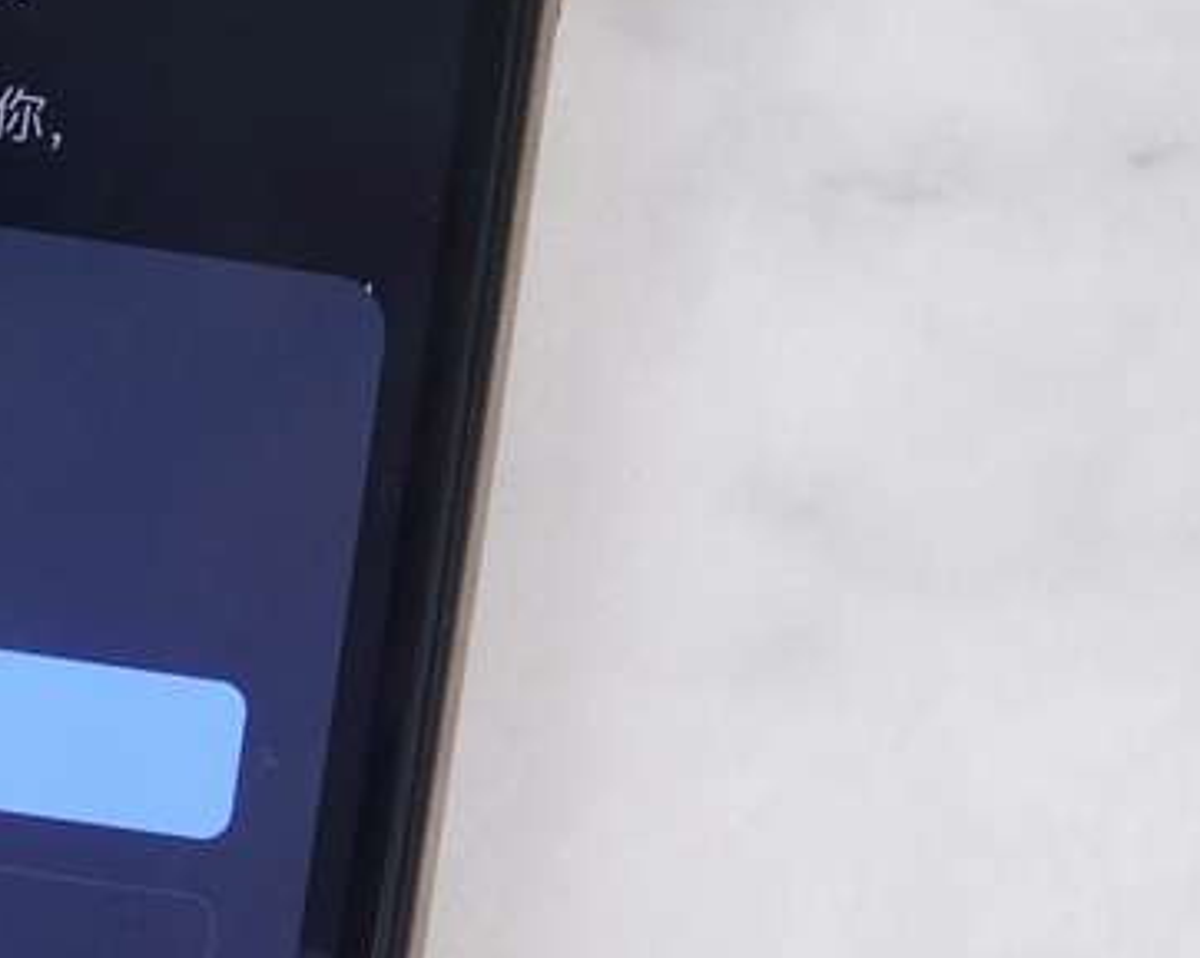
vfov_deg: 8.7
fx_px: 6317
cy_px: 506
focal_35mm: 178
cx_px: -385
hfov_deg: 10.6
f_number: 4.5
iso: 800
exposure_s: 1/140
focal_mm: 44.4
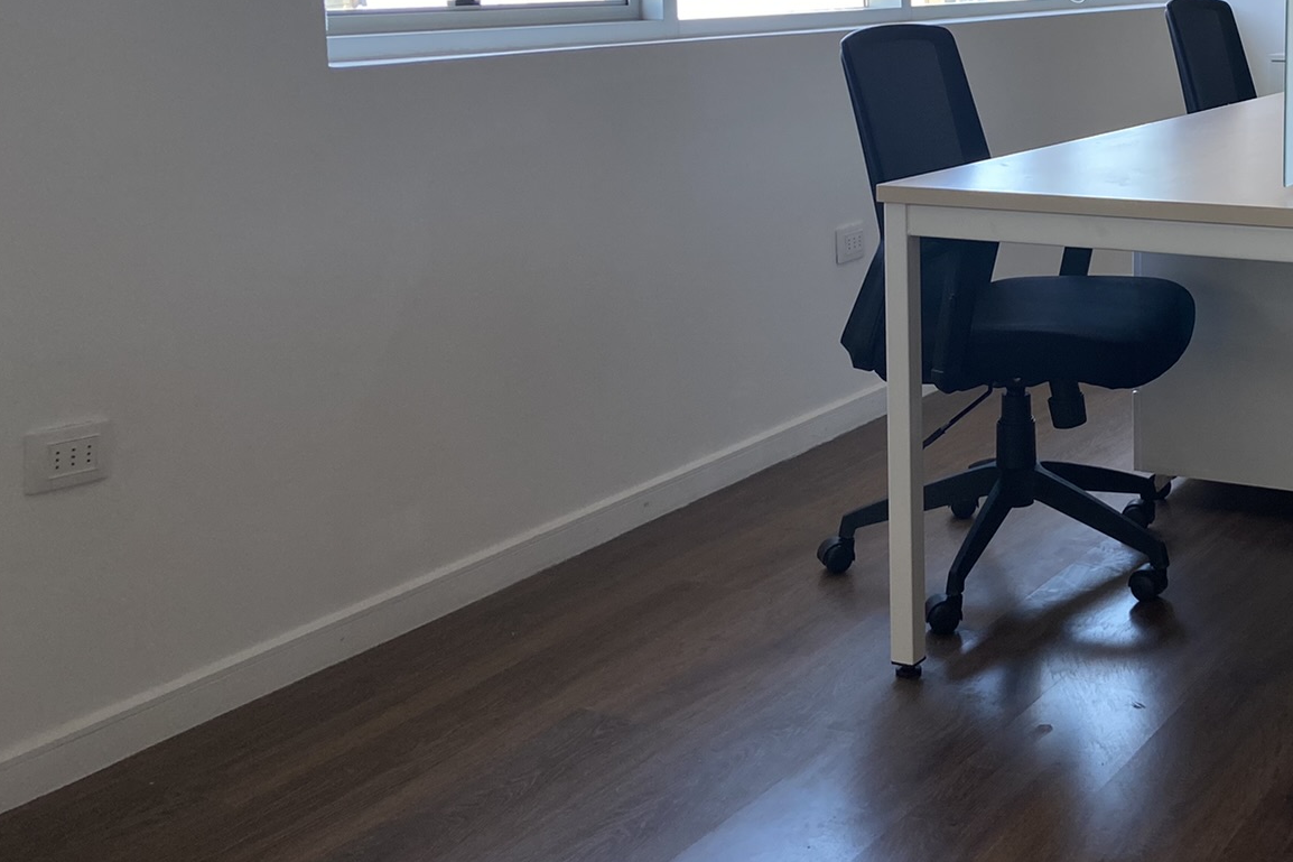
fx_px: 1724
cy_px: 110
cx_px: 1078
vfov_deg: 27.2
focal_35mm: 48
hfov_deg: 39.1
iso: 80
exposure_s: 1/100
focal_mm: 4.25
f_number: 1.8
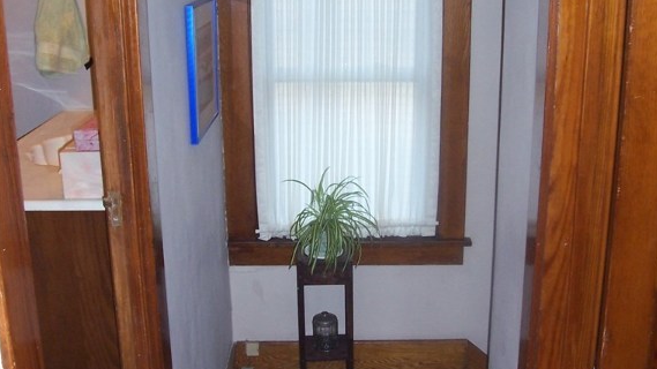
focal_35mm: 50
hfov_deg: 41.3
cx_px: 330
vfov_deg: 23.9
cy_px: 202
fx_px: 871
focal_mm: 5.6
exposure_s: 1/60
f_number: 2.7
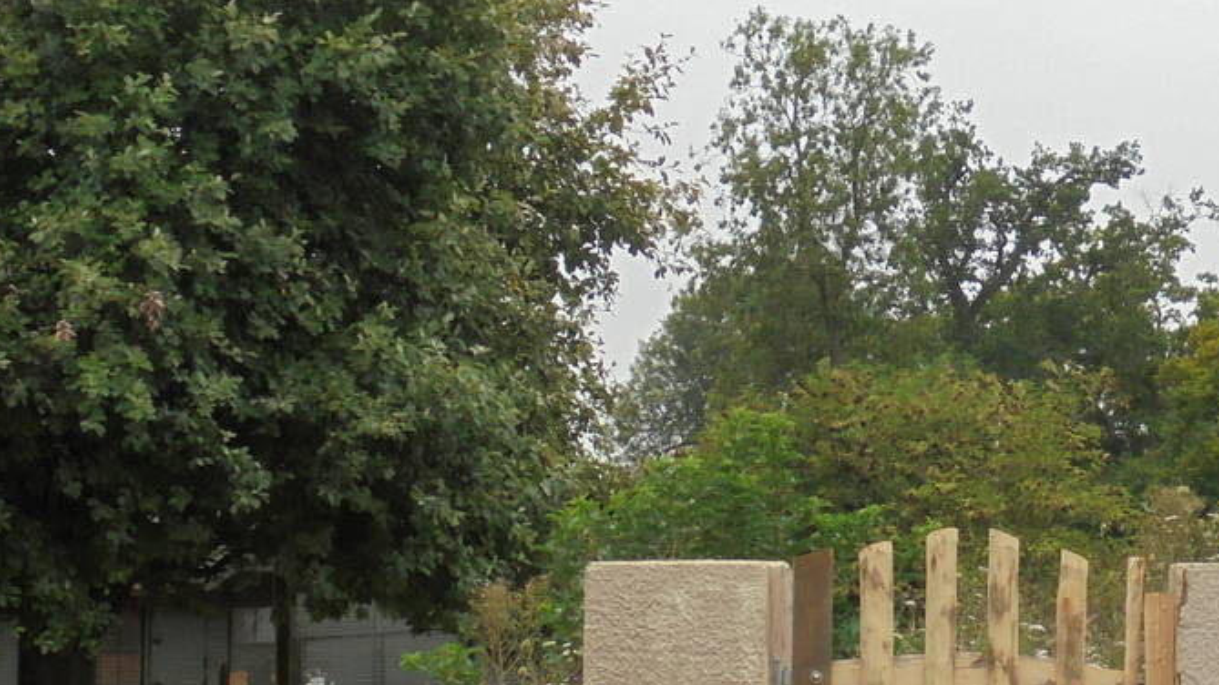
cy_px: 568
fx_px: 3619
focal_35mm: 112
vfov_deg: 10.8
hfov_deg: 19.0
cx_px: 926
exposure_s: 1/100
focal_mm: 7.8
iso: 100
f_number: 4.5
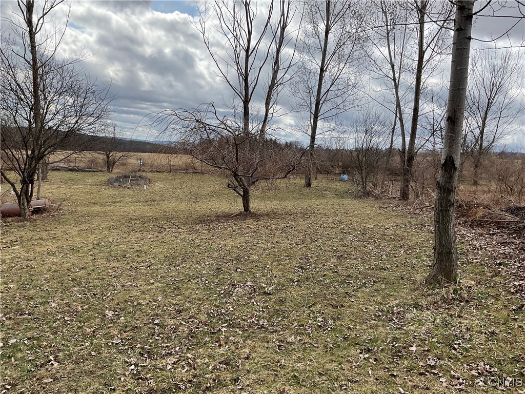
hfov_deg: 61.7
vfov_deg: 48.2
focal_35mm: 29
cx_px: 262
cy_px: 197
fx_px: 440
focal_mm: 3
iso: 16
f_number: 1.8
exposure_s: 1/1786
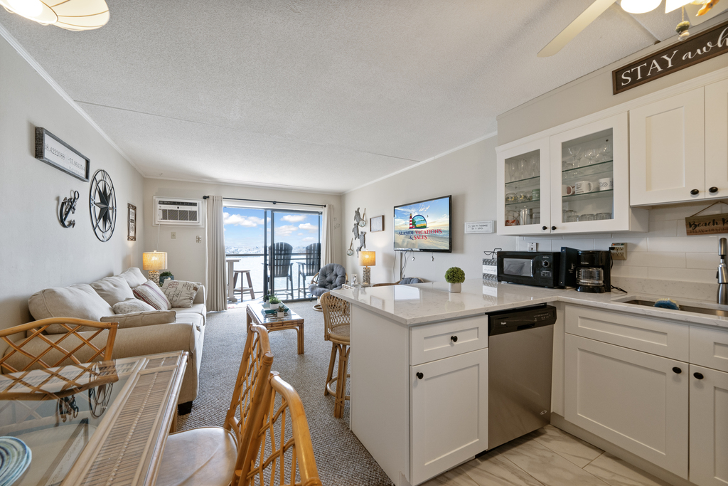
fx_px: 263
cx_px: 364
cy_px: 243
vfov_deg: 85.4
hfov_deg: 108.3
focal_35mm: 13
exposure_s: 1/20
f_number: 8
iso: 320
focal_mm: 13
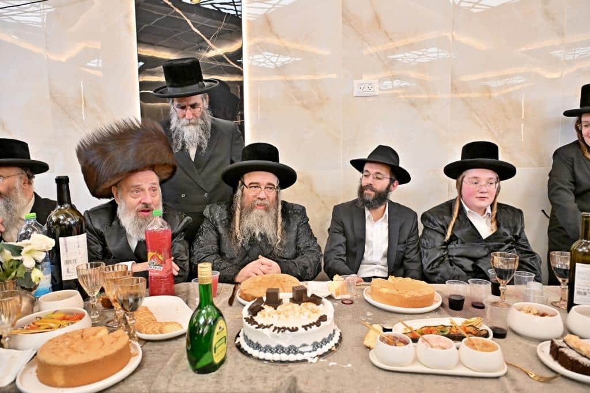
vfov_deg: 53.1
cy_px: 196
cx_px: 295
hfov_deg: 73.7
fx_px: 393
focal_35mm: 24
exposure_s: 1/320
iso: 1600
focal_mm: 24
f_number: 4
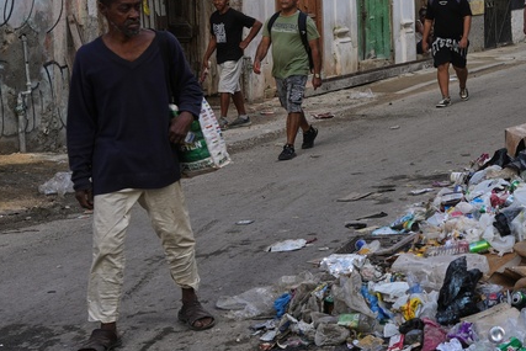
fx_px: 1228
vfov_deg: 16.2
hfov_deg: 22.4
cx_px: 625
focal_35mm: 84
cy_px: 68
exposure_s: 1/200
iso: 100
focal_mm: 35
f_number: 5.6
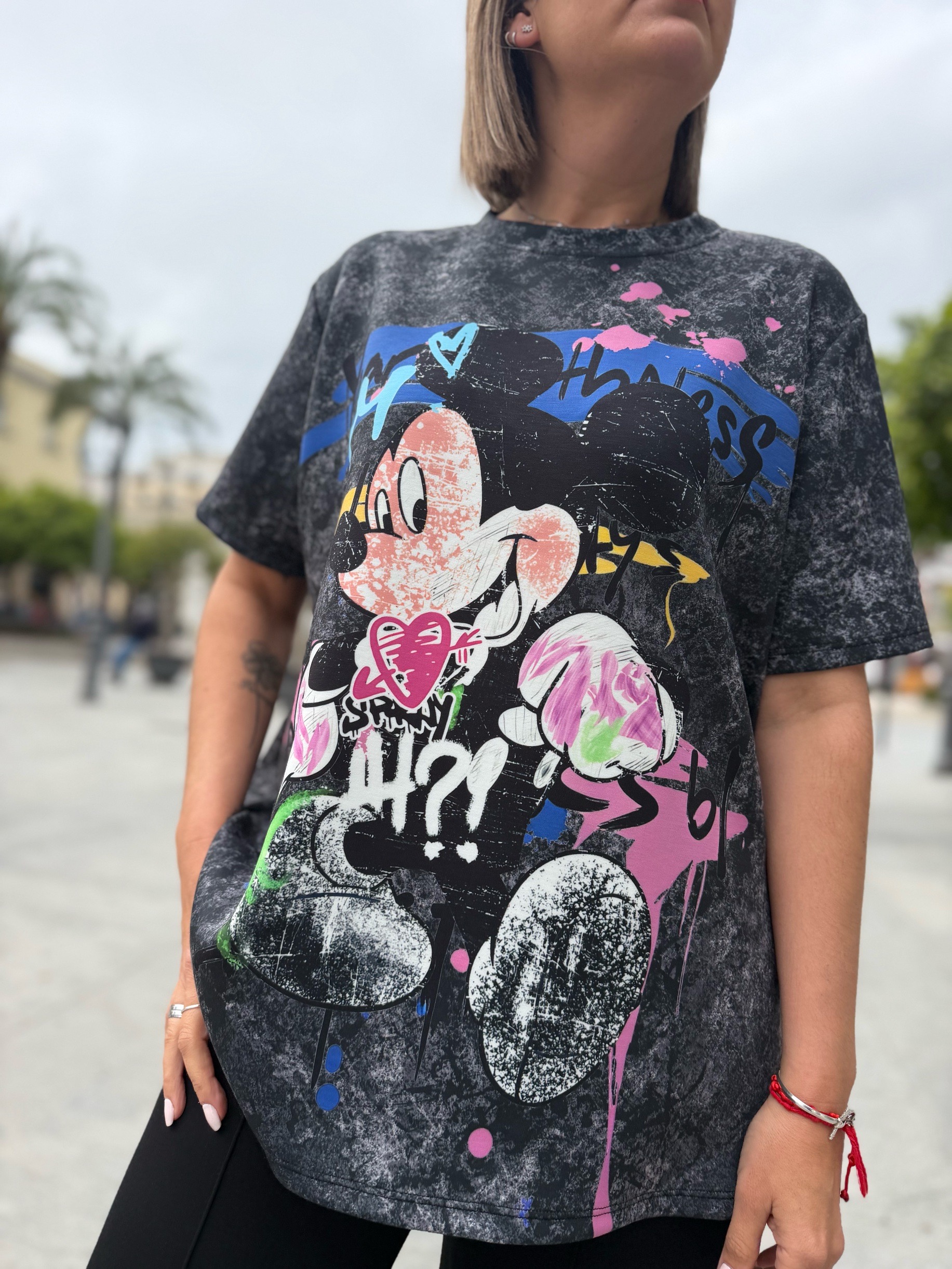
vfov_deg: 71.6
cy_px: 634
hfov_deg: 56.8
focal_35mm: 24
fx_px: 880
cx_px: 476
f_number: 1.78
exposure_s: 1/3953
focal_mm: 6.76
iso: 100
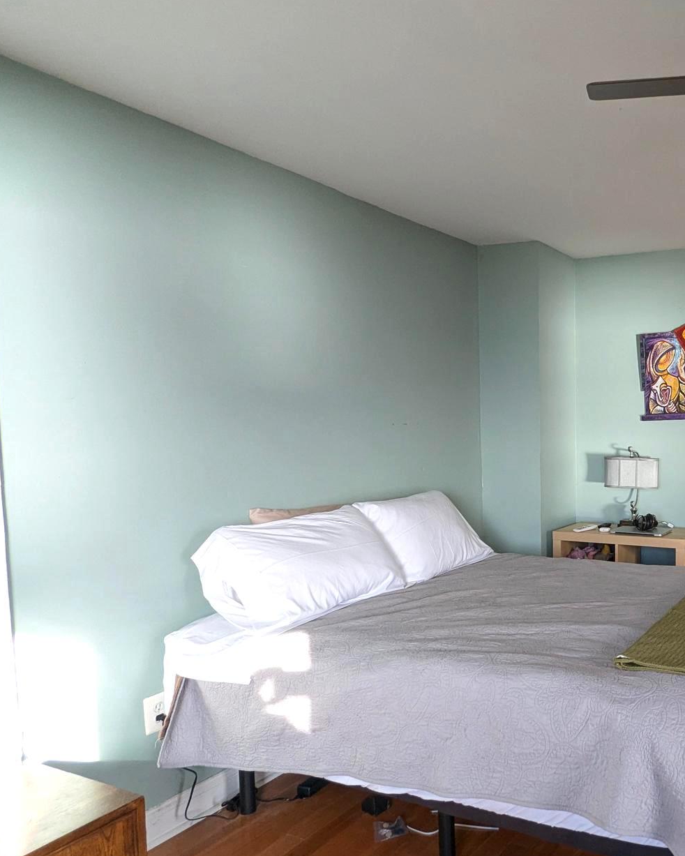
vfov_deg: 65.9
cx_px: 626
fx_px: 659
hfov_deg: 48.6
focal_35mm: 26
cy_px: 464
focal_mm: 2.35
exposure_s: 1/90.1
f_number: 2.2
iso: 118
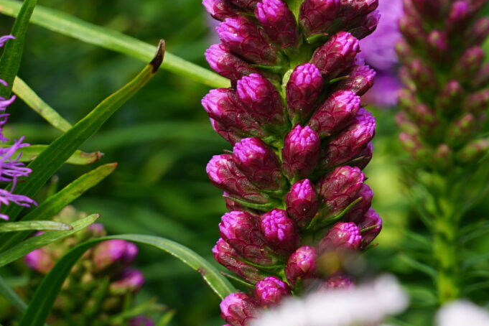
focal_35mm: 282
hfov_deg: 7.2
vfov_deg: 4.9
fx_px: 3830
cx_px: 655
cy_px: 41
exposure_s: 1/125
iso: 100
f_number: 9
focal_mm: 75
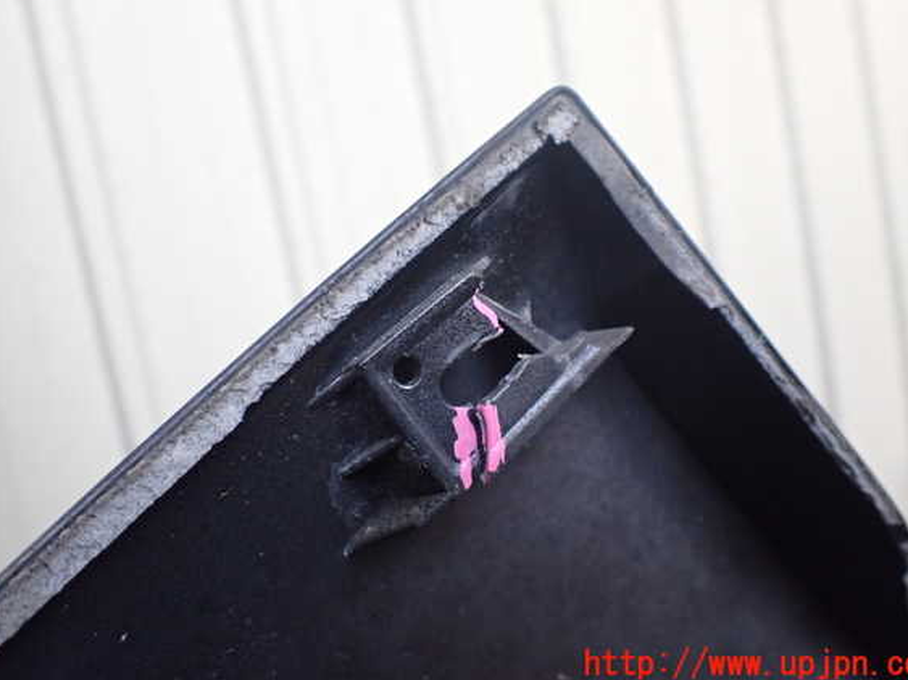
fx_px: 839
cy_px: 322
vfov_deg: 44.1
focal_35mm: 32
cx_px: 464
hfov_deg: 56.8
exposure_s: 1/125
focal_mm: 5.4
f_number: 2.3
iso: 640
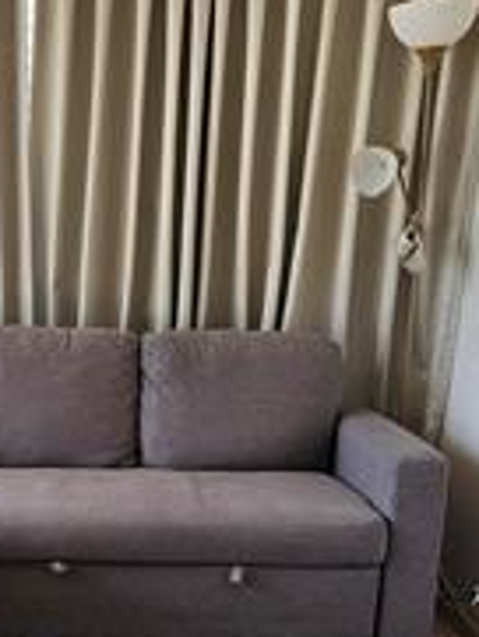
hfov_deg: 23.2
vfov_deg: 30.5
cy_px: 549
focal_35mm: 61
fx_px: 1124
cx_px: 18
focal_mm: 6.3
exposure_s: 1/207
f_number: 1.7
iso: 64
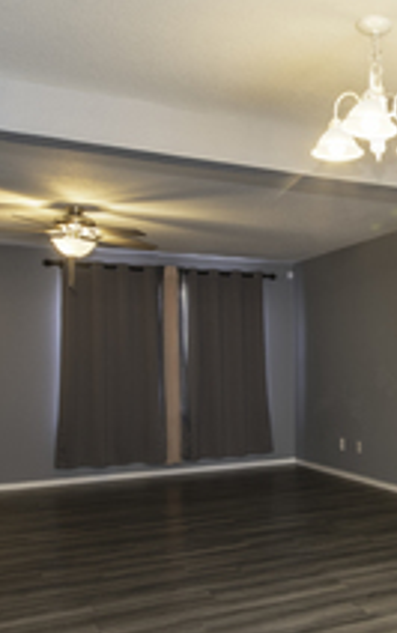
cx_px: 442
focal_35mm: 43
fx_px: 742
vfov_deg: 46.0
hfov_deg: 27.3
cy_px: 363
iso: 320
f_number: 8
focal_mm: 14
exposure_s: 1/60
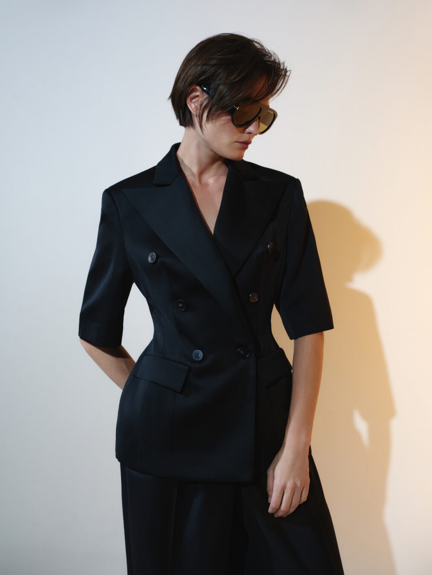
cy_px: 288
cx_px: 216
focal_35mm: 36
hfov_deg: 39.7
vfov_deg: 51.3
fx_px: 599
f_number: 5.6
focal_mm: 45
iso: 400
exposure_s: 1/125
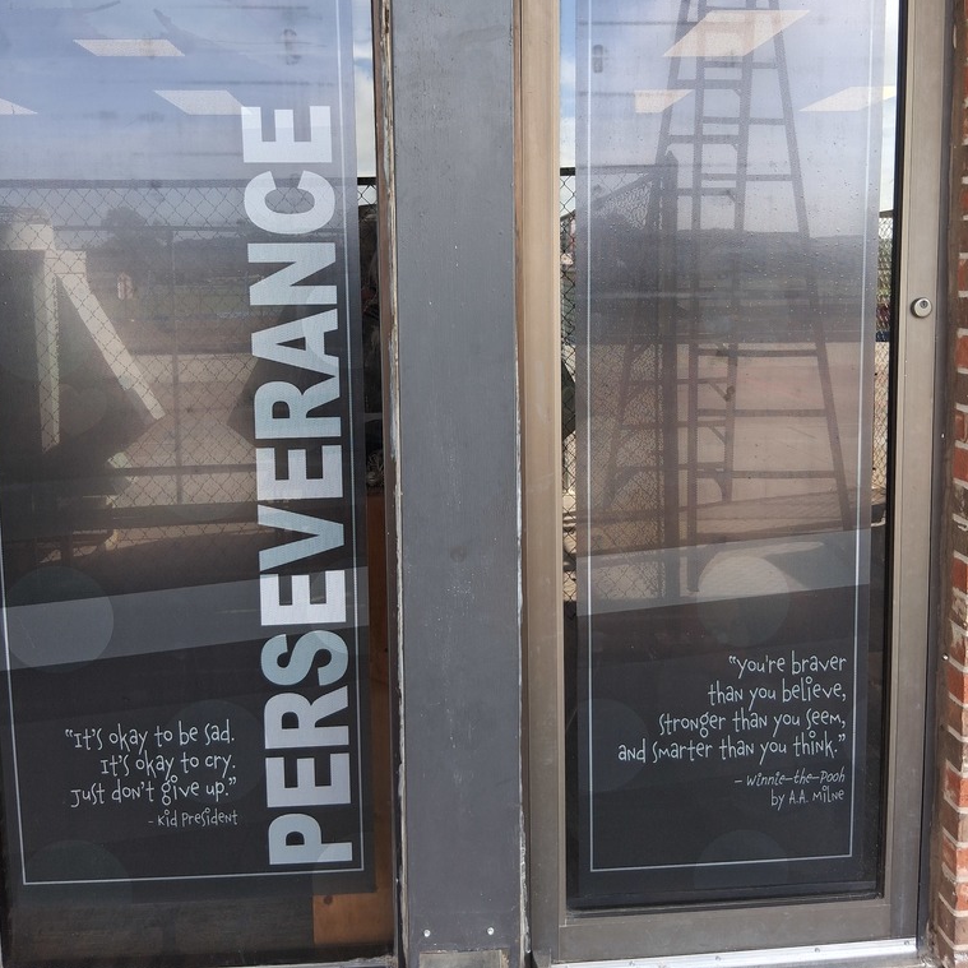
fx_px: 981
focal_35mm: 31
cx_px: 481
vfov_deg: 52.0
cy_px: 362
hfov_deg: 52.5
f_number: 1.8
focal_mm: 3.98
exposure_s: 1/120
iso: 64
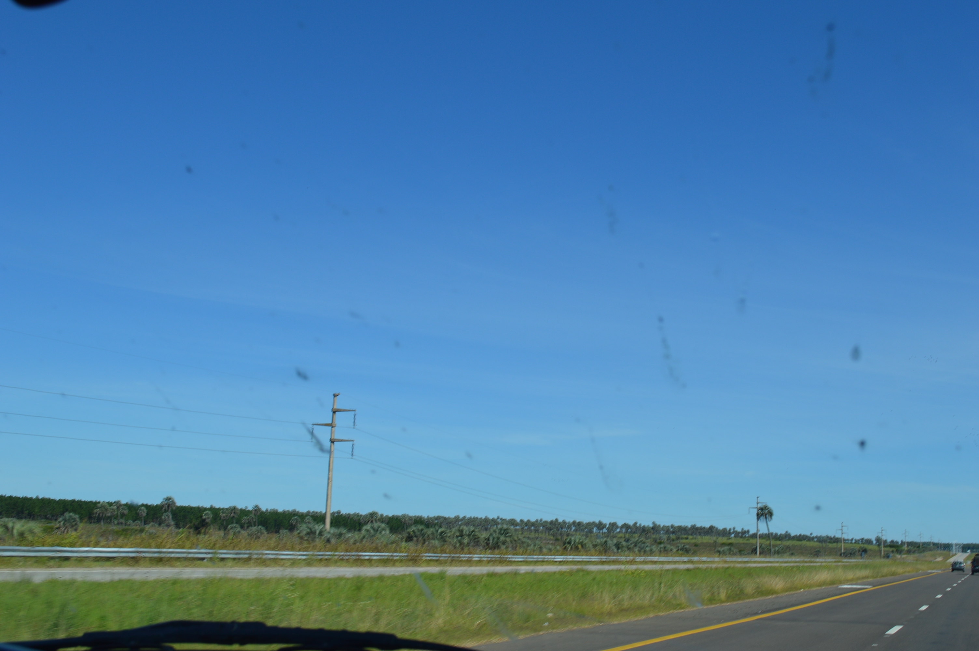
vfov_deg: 31.8
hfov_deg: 46.4
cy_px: 326
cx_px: 490
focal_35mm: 42
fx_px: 1141
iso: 100
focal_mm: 28
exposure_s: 1/320
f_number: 9
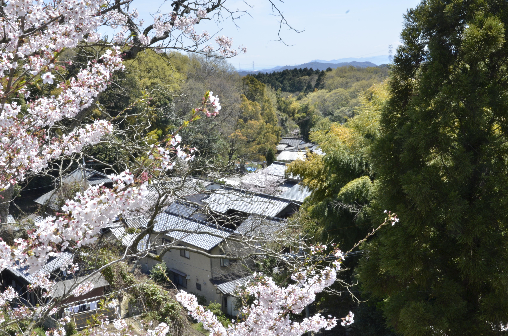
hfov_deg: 41.2
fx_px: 676
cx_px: 254
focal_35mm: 48
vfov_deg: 28.0
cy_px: 168
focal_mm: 32
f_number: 29
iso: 400
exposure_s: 1/80
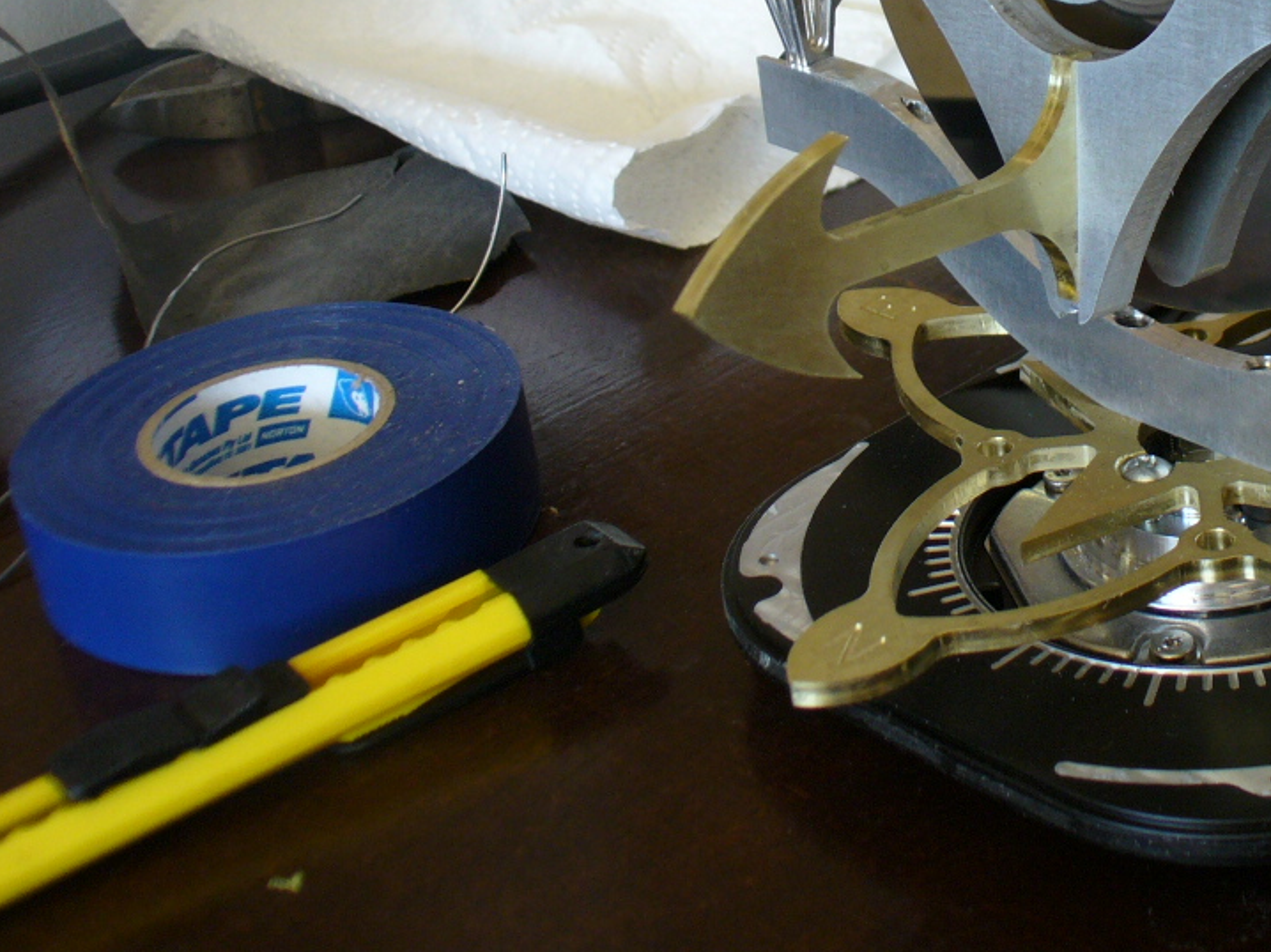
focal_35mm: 66
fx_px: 2423
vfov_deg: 21.9
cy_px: 149
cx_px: 1002
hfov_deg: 28.8
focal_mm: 6.1
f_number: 2.8
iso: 100
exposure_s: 1/40
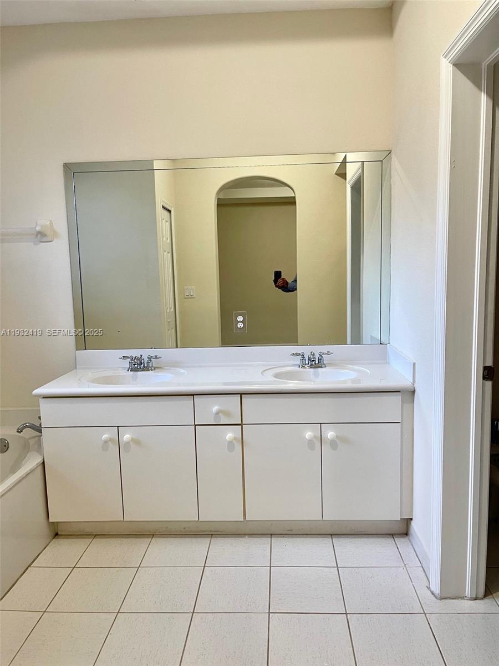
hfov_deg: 53.1
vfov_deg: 67.3
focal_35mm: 26
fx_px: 500
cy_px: 333
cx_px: 250
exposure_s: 1/60
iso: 200
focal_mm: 5.1
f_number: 1.6
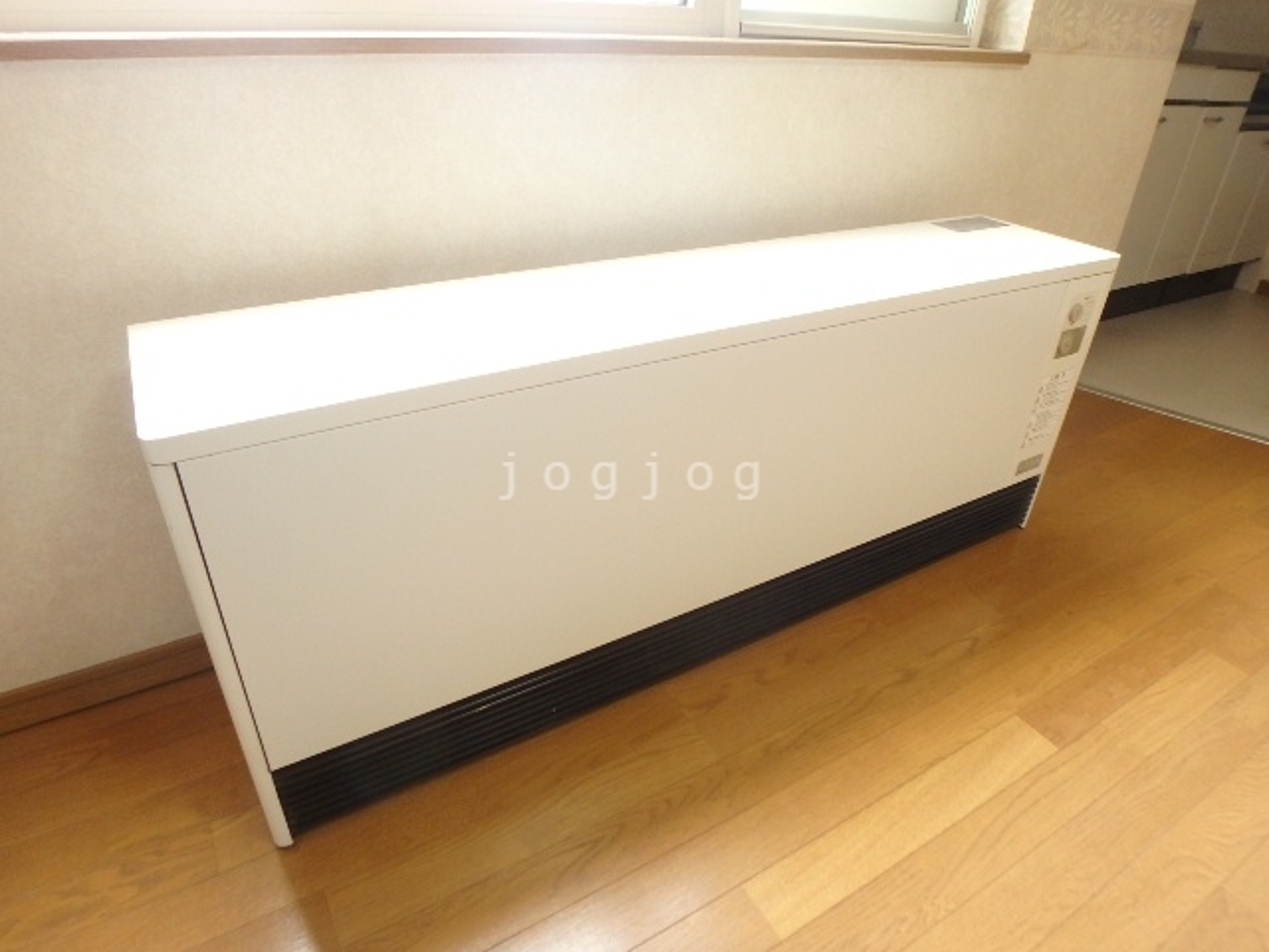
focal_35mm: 21
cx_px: 634
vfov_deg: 63.4
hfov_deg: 79.0
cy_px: 476
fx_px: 770
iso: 200
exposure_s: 1/30
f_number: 3.5
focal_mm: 3.7
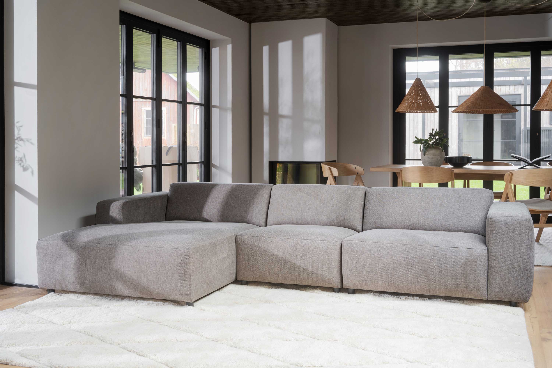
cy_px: 184
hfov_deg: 48.5
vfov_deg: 33.4
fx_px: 613
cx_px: 276
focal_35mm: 40
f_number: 7.1
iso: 100
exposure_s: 1/2.5
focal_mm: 40
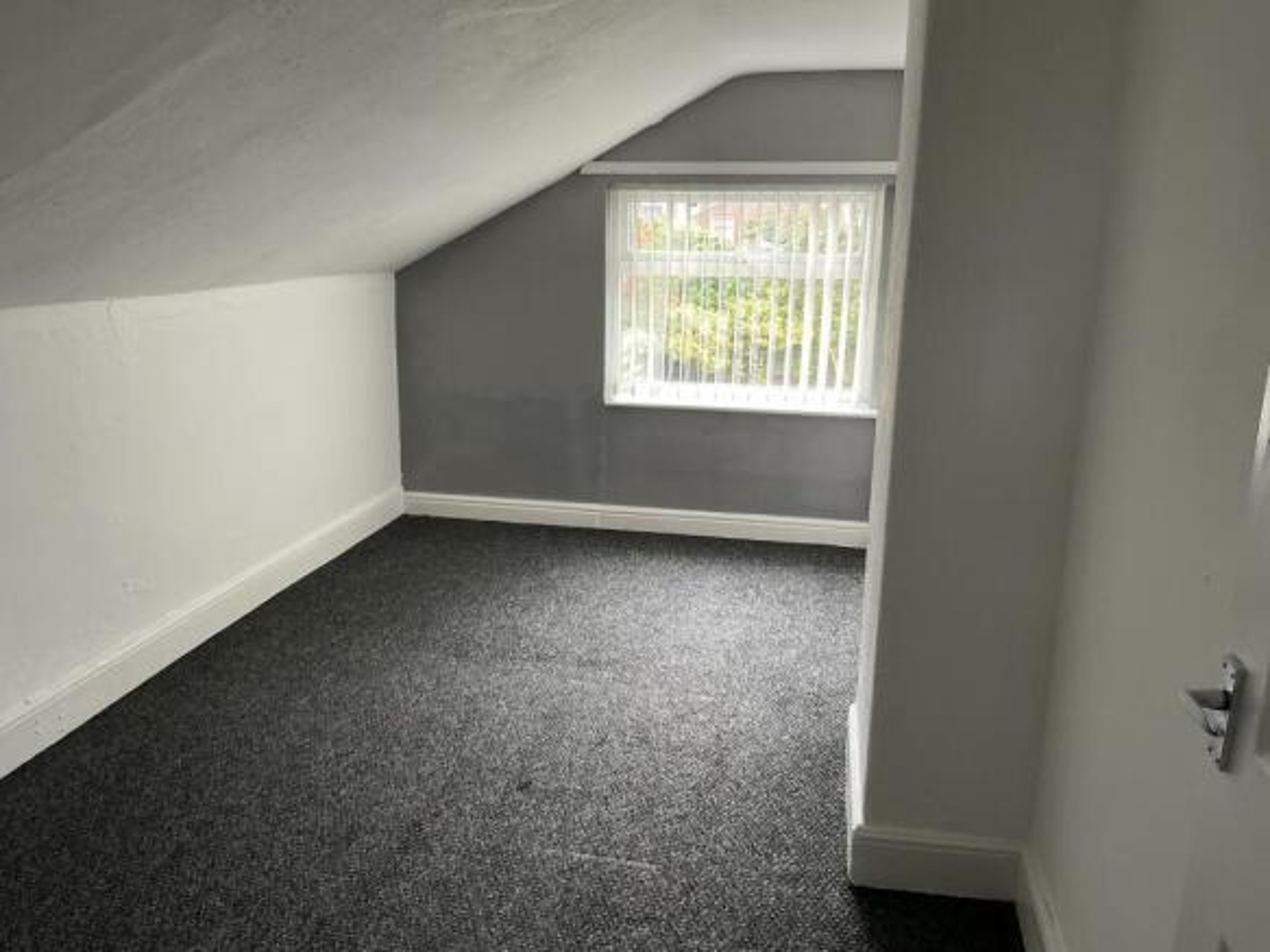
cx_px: 635
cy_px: 476
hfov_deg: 61.7
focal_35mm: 29
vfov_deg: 48.2
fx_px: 1064
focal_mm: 3
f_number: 1.8
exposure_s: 1/60
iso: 100
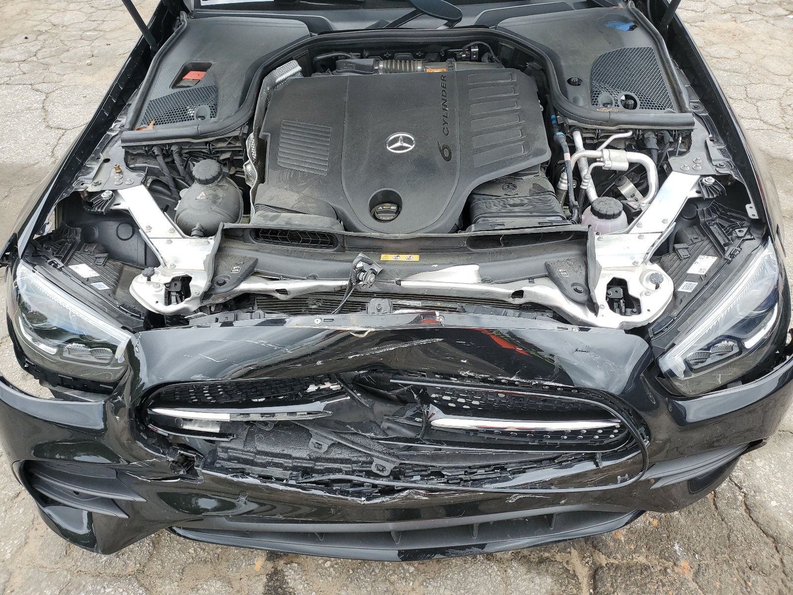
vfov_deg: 53.1
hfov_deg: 67.3
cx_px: 396
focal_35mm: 26
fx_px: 596
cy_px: 298
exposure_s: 1/526
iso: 50
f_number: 1.5
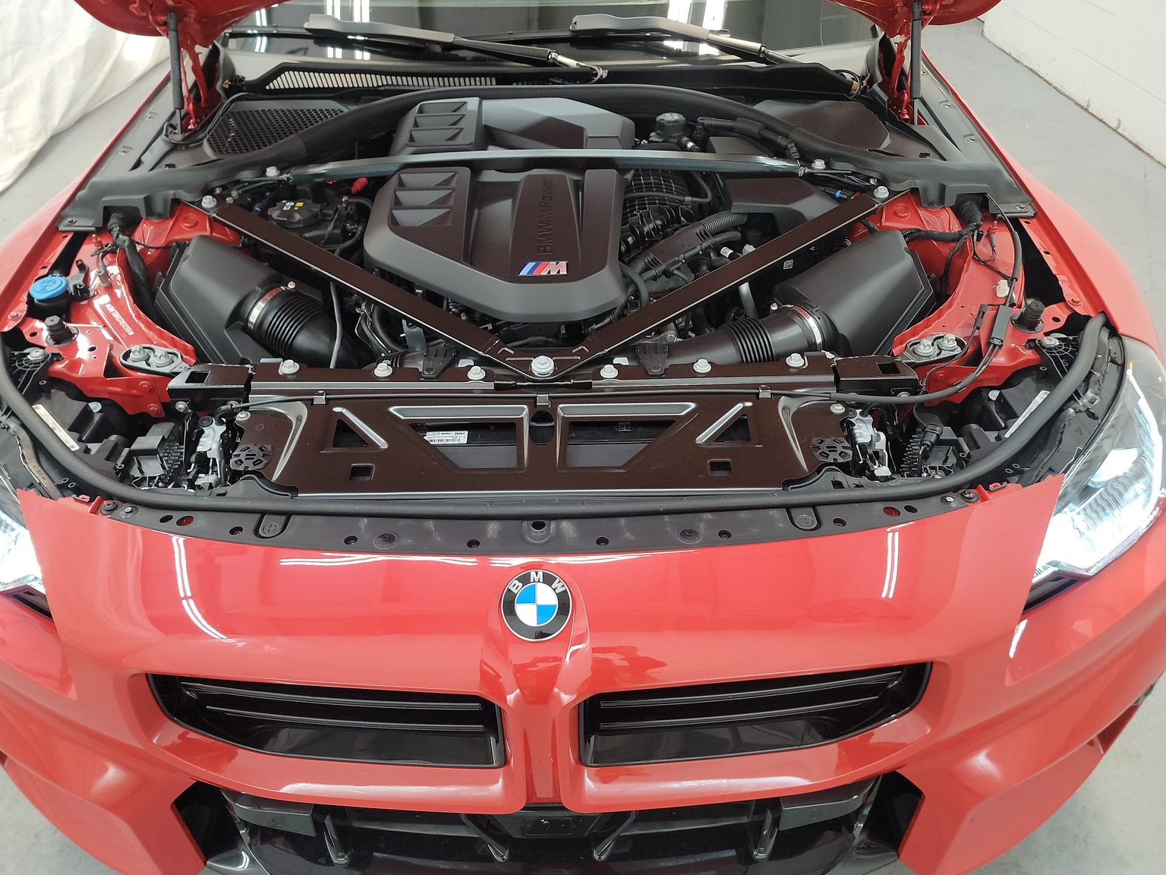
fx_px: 842
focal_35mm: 25
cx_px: 563
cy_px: 425
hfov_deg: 69.4
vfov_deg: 54.9
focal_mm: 6.7
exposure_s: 1/59
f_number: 1.8
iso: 370
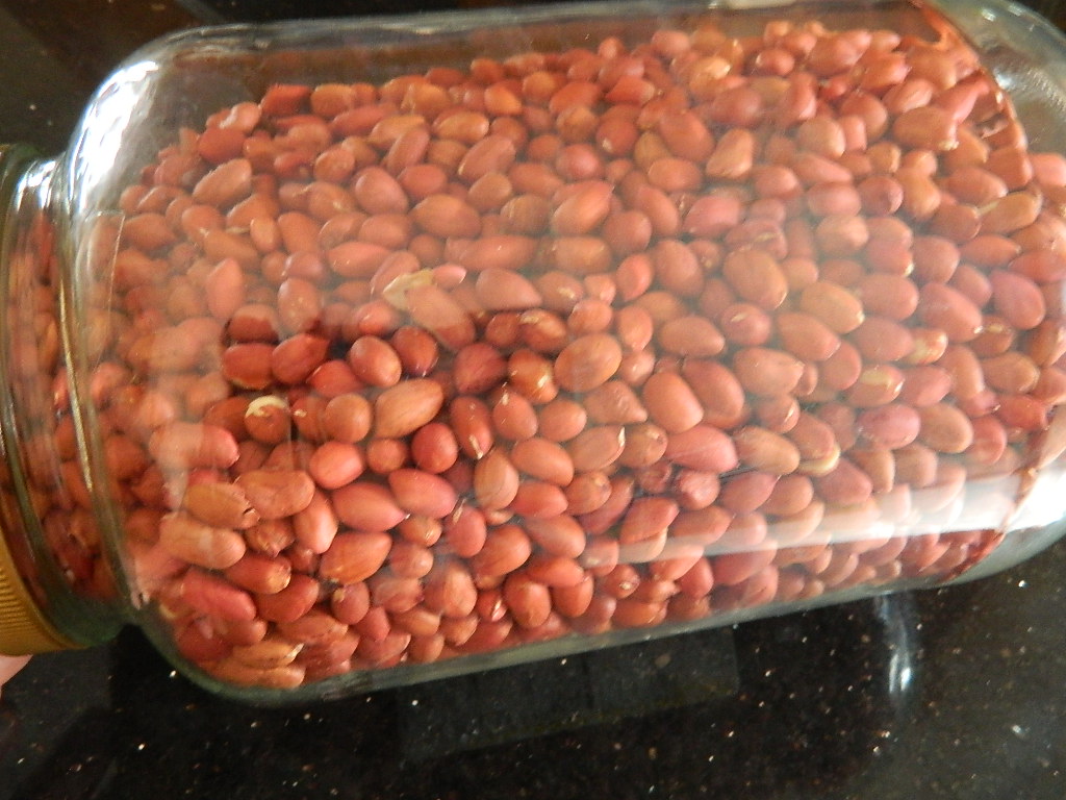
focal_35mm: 31
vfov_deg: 45.4
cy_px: 400
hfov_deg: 58.4
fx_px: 955
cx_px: 533
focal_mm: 5.6
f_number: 3.2
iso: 400
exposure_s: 1/6
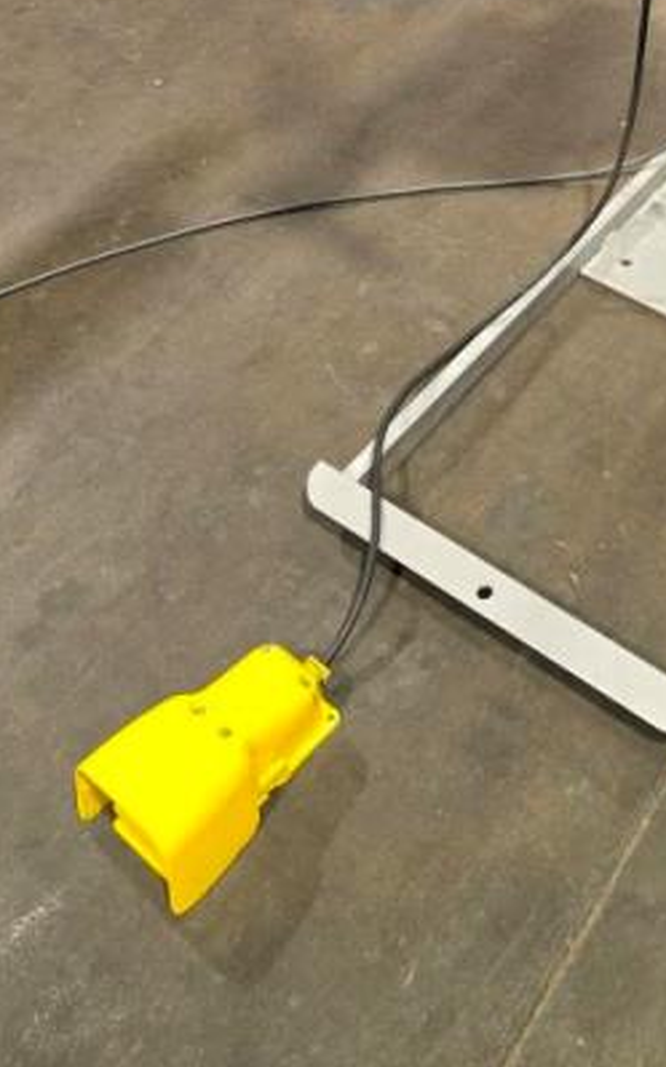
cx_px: 662
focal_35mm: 50
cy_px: -17
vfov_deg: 36.0
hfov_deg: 24.6
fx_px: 1454
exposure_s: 1/15
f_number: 1.7
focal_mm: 6.3
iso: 125
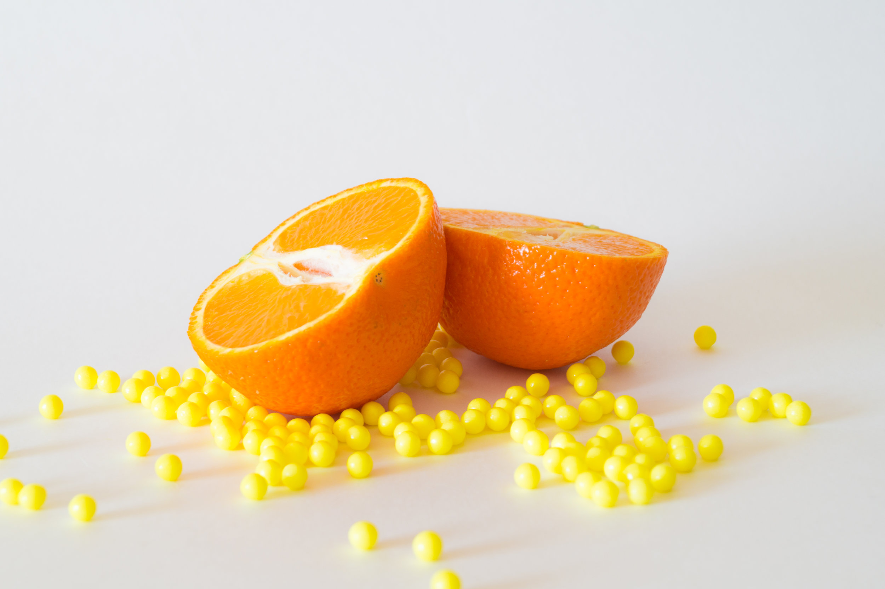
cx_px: 442
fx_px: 2027
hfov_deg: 24.6
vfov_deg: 16.5
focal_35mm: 82
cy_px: 294
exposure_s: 1/10
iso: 200
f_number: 8
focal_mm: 55
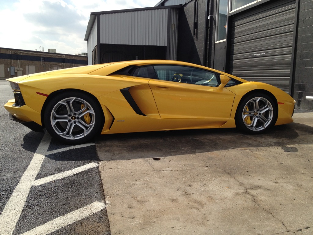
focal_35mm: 35
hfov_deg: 52.6
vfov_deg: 40.7
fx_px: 316
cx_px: 156
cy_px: 118
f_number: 2.4
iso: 64
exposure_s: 1/2123
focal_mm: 4.3
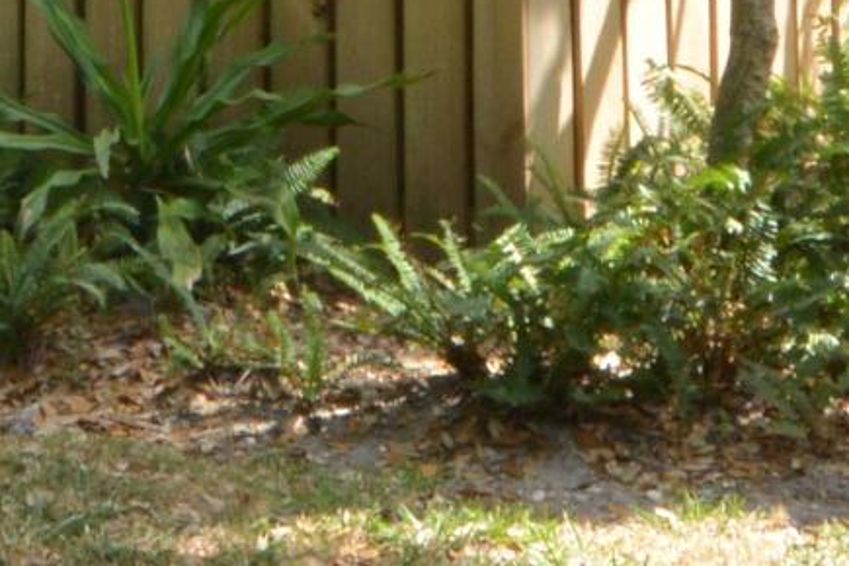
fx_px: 3170
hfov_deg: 15.0
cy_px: -667
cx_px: 39
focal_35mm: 134
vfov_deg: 9.4
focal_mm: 13
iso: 250
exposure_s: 1/20
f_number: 16
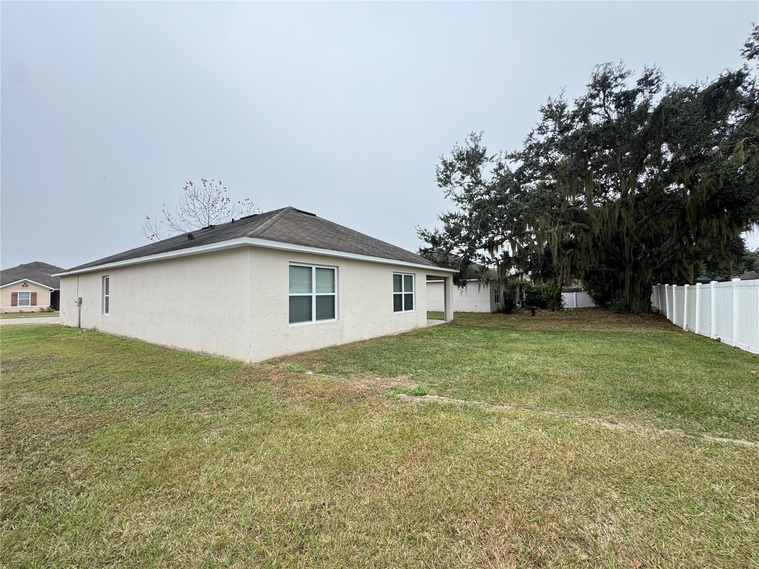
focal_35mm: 14
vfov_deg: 85.7
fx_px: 307
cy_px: 284
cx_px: 380
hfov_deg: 102.1
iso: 40
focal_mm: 2.22
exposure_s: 1/561
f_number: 2.2
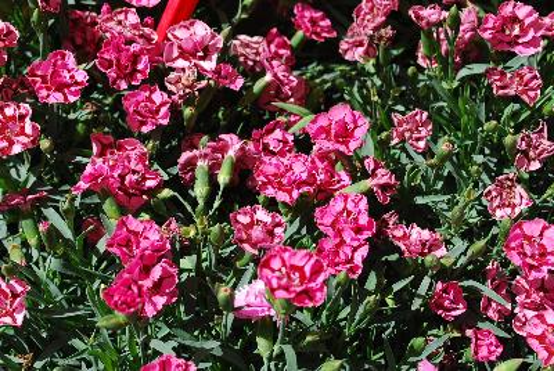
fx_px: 971
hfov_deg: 31.8
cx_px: 277
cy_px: 186
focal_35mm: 63
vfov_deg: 21.6
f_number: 8
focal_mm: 42
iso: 100
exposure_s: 1/125
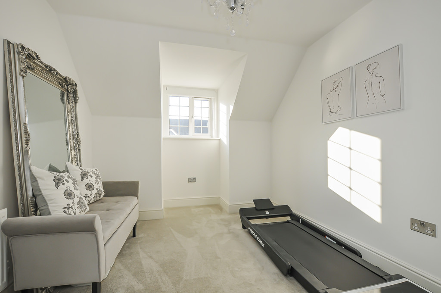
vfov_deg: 77.2
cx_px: 220
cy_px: 146
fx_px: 184
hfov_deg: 100.5
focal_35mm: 15
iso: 400
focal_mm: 10
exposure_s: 1/40
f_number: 11
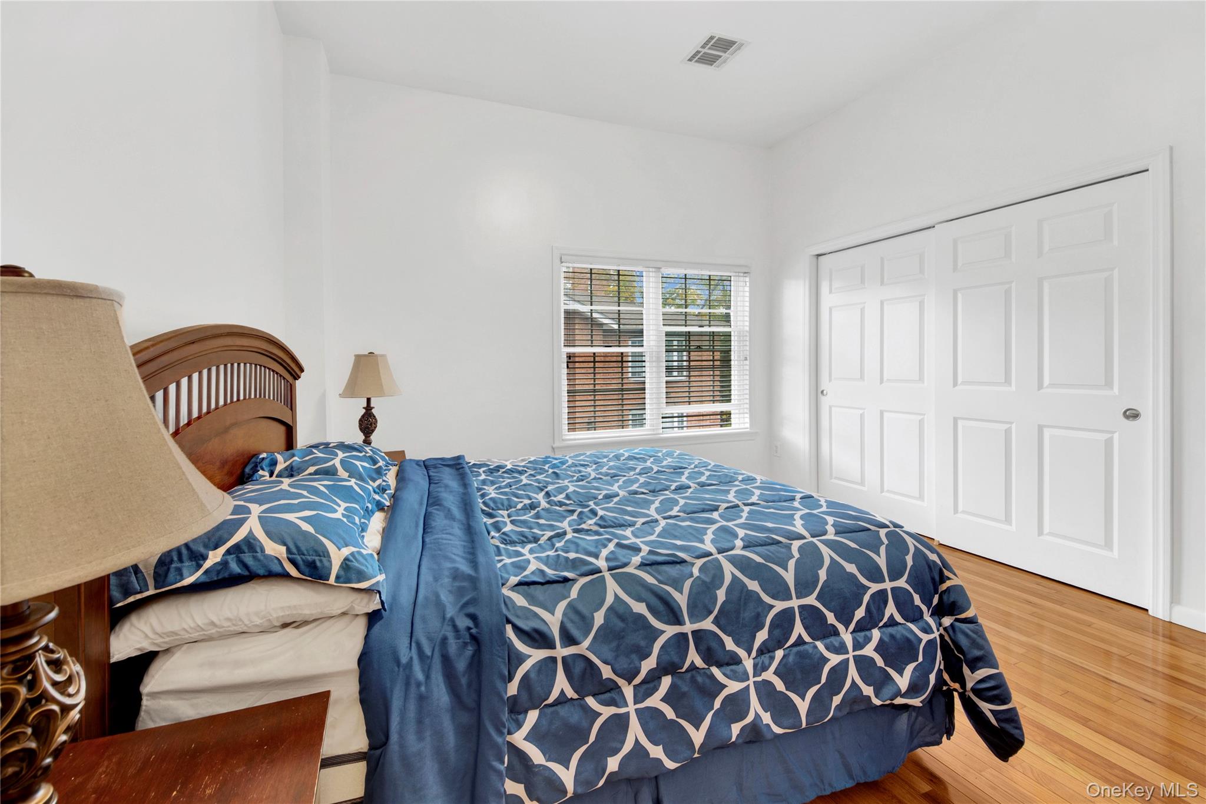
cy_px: 402
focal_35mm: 12
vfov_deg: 90.0
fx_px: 402
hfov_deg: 112.6
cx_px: 603
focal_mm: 8
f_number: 8
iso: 100
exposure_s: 2
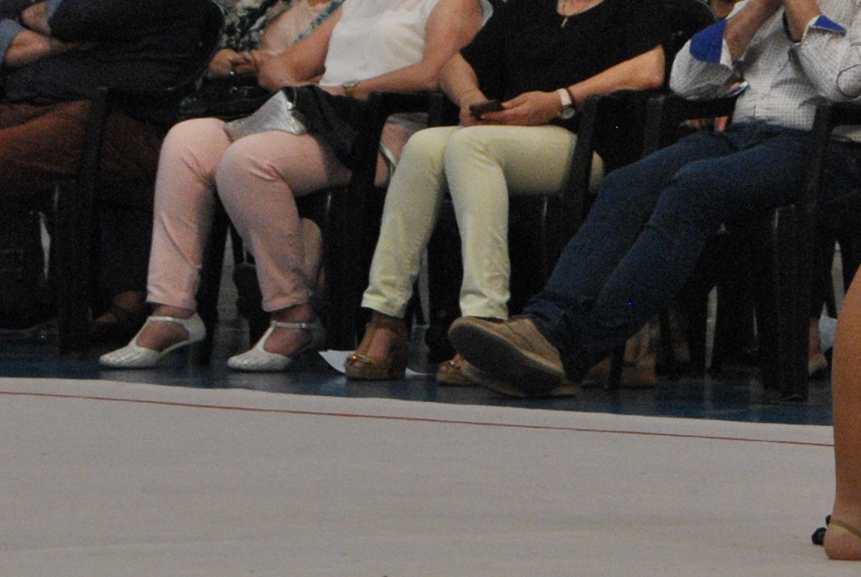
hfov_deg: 7.3
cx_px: 968
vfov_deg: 4.9
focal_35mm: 280
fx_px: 6699
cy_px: 8
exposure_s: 1/160
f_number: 6.3
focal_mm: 55
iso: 800
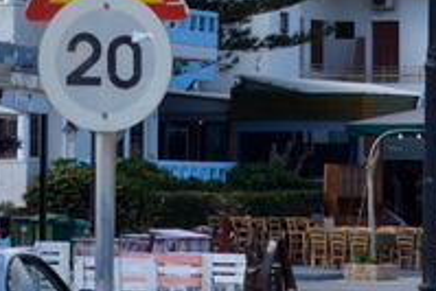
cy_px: -210
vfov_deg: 4.7
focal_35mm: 290
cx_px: 237
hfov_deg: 7.1
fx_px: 3515
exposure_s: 1/200
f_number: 7.1
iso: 100
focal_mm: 48
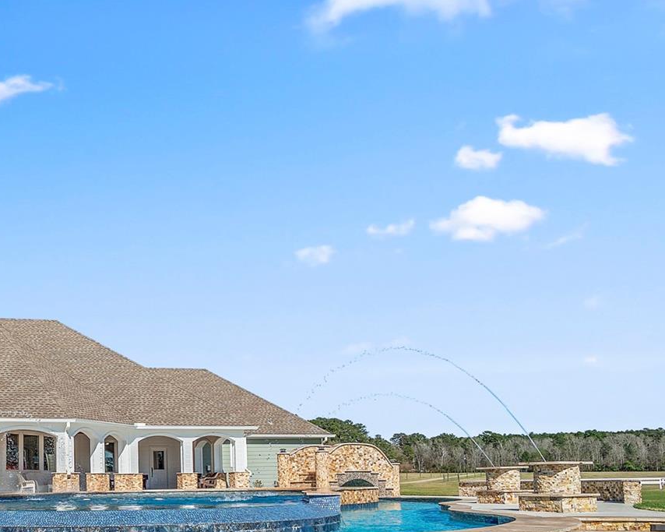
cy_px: 431
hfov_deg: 45.6
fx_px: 708
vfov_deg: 39.4
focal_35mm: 36
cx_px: 68
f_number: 4
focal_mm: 16
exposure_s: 1/8000
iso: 100
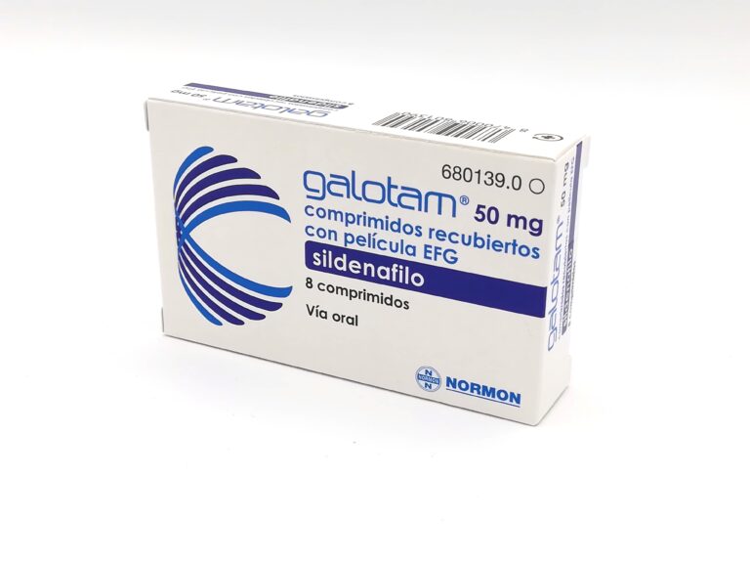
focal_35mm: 50
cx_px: 375
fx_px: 1083
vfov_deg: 29.1
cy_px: 282
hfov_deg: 38.2
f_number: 2.2
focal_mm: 3.83
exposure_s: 1/413
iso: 50
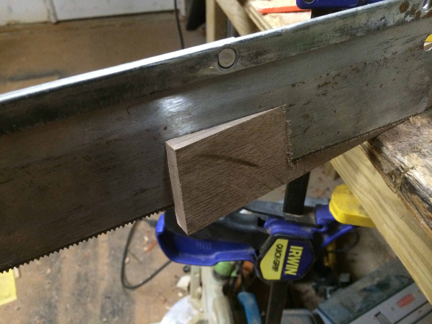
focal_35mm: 30
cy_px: 162
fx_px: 374
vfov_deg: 46.8
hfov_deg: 60.0
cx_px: 216
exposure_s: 1/15
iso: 320
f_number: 2.2
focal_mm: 4.12
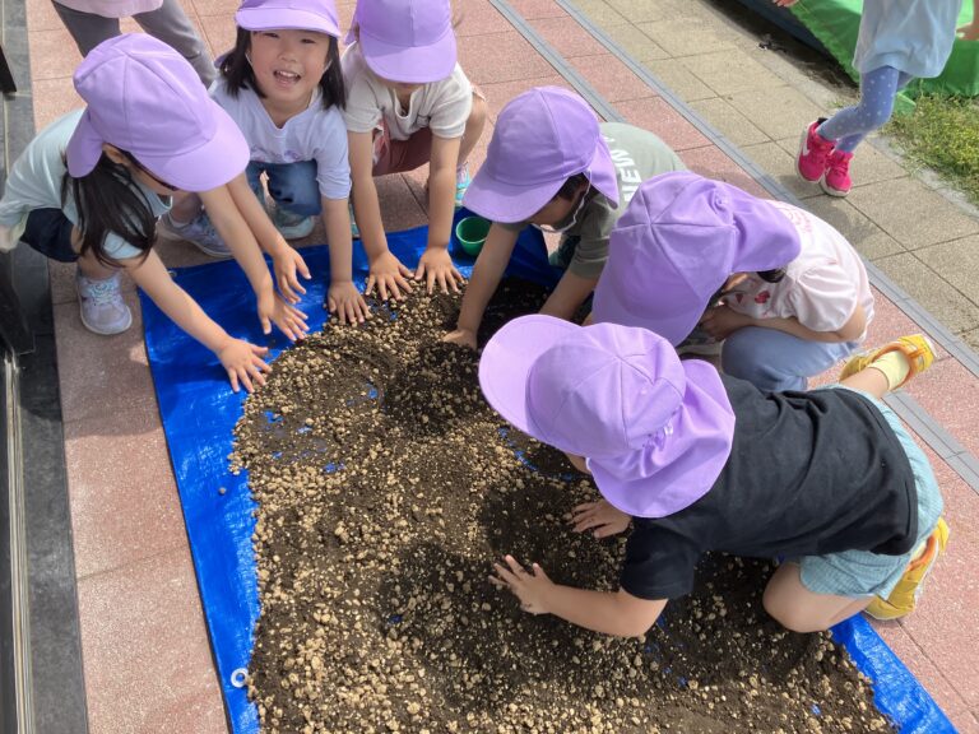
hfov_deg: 63.4
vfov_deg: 49.7
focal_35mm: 28
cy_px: 367
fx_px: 792
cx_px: 490
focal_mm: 3.99
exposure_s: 1/796
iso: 32
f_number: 1.8
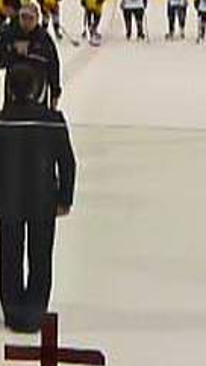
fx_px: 1331
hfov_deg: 8.8
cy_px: 64
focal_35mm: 137
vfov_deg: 15.6
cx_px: 88
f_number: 3.5
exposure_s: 1/80
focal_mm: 6.8
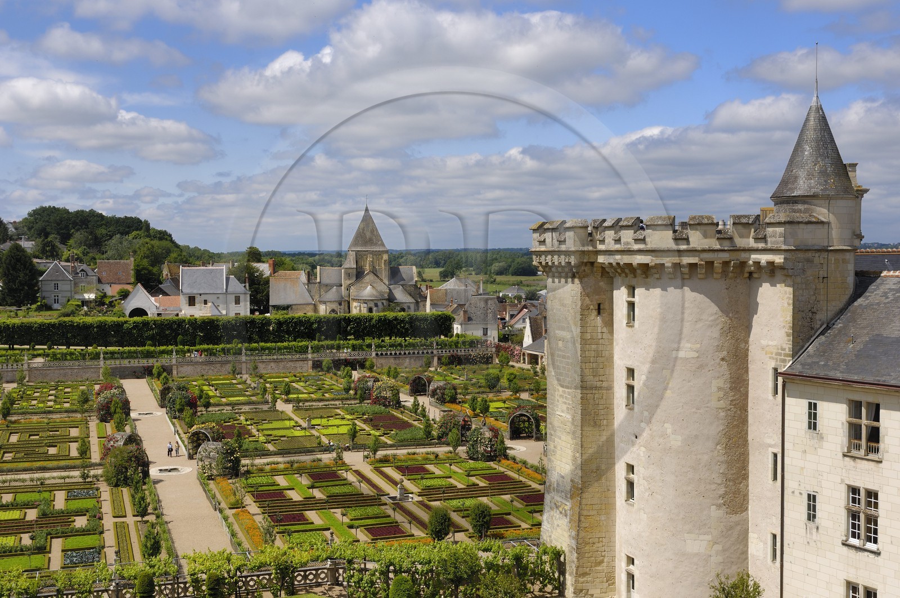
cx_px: 450
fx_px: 1049
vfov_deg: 31.8
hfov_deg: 46.5
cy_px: 299
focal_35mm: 42
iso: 100
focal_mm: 28
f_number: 9
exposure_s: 1/200
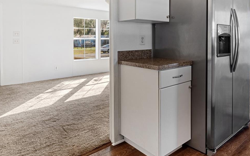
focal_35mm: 27
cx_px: 168
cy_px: 49
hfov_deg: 66.4
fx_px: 184
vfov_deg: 45.2
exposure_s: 1/500
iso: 400
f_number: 8
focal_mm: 16
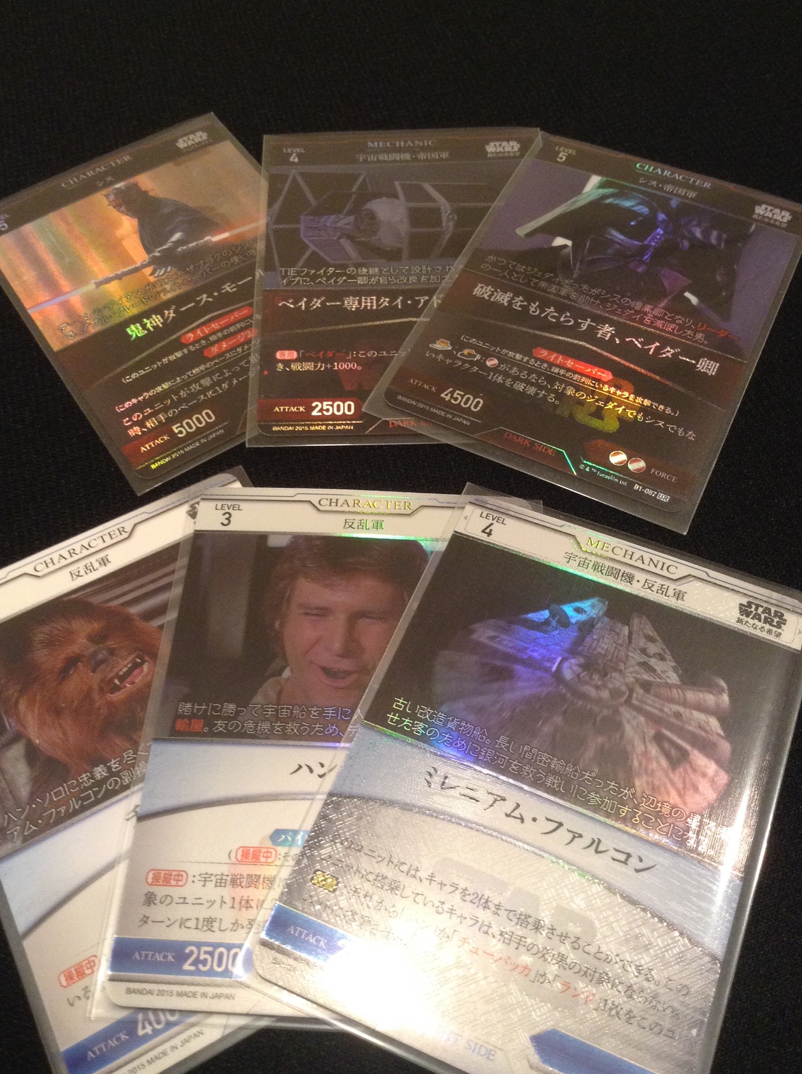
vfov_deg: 52.7
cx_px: 407
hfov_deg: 40.6
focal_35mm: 35
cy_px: 536
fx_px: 1084
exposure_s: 1/25
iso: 160
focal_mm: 3.3
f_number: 2.4
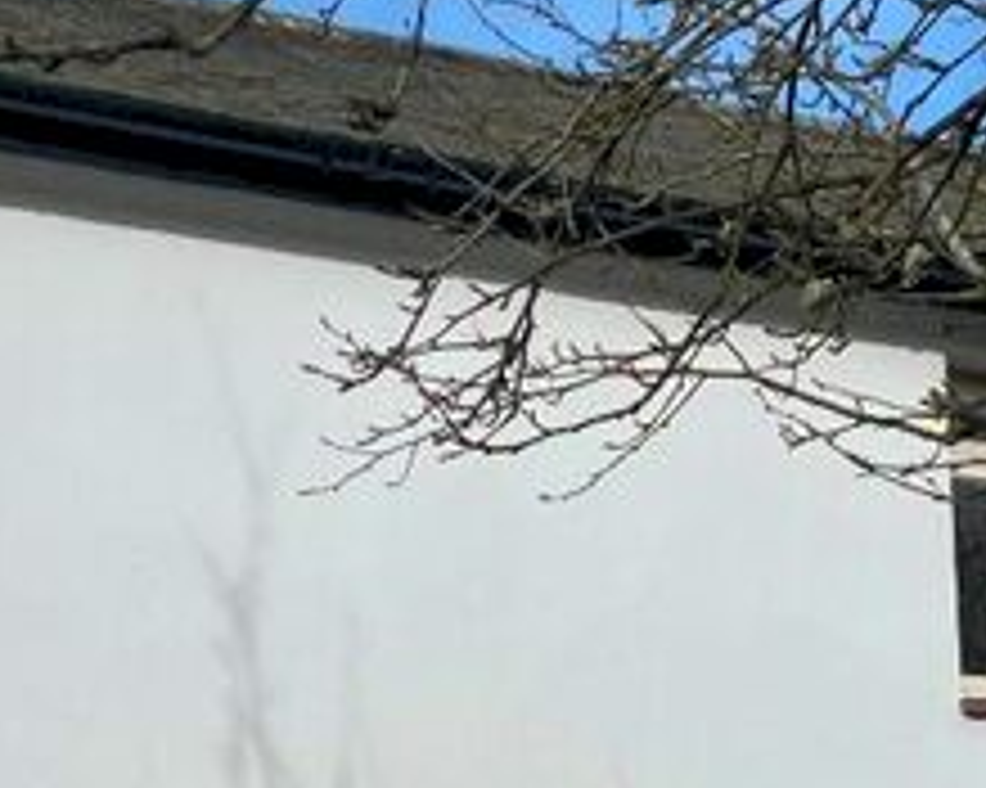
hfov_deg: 23.2
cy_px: 966
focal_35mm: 81
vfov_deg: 17.9
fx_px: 2363
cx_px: 194
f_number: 1.8
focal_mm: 4.25
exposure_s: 1/3205
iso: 32
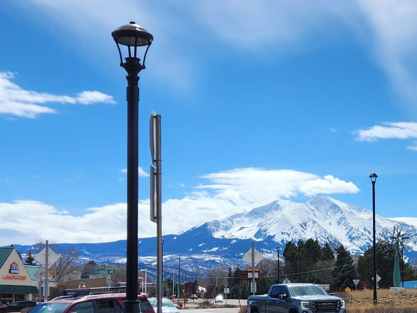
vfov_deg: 19.9
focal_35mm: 73
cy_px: 252
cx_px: 339
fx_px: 880
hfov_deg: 26.1
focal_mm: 5.4
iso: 20
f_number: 1.8
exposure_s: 1/3829
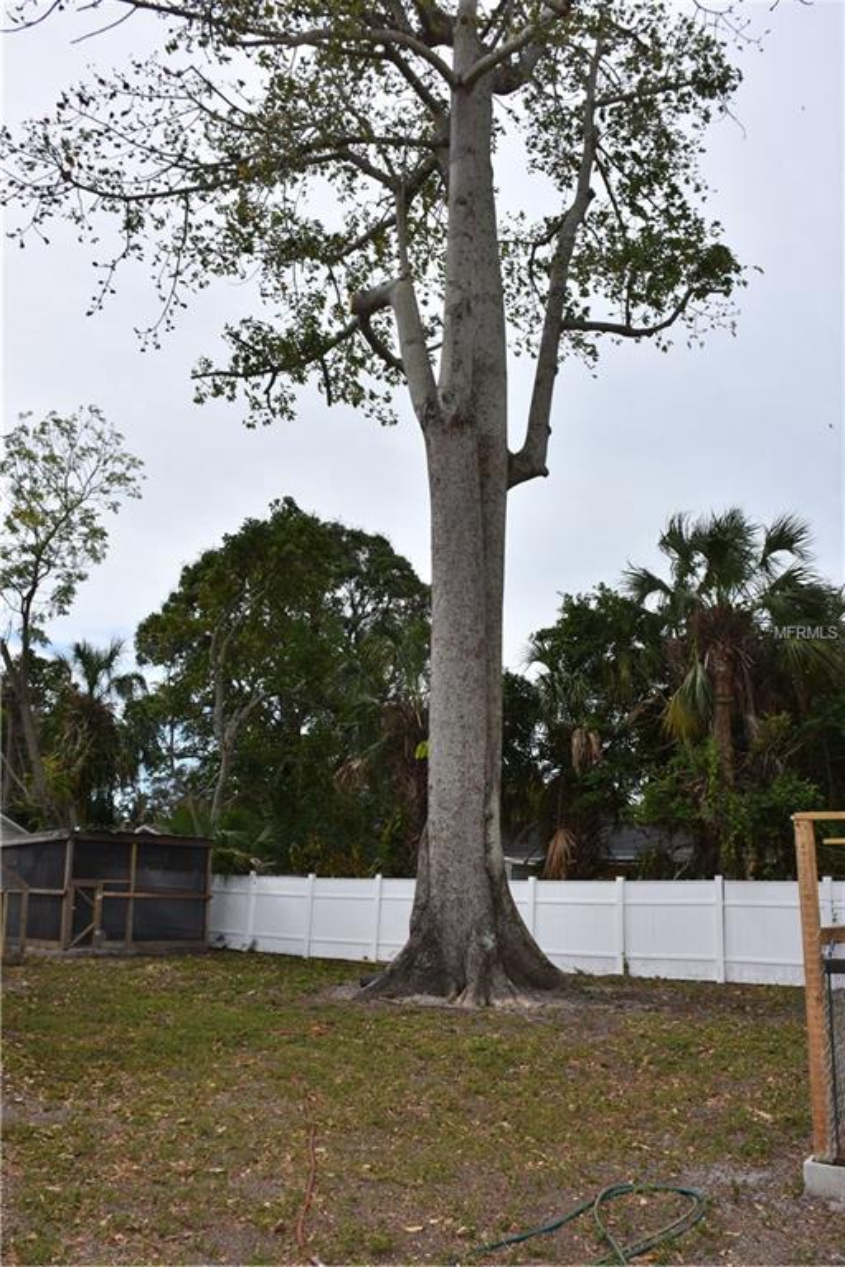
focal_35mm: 27
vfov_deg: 67.4
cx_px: 422
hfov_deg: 47.9
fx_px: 951
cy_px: 634
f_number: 9
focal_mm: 18
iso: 100
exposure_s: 1/250
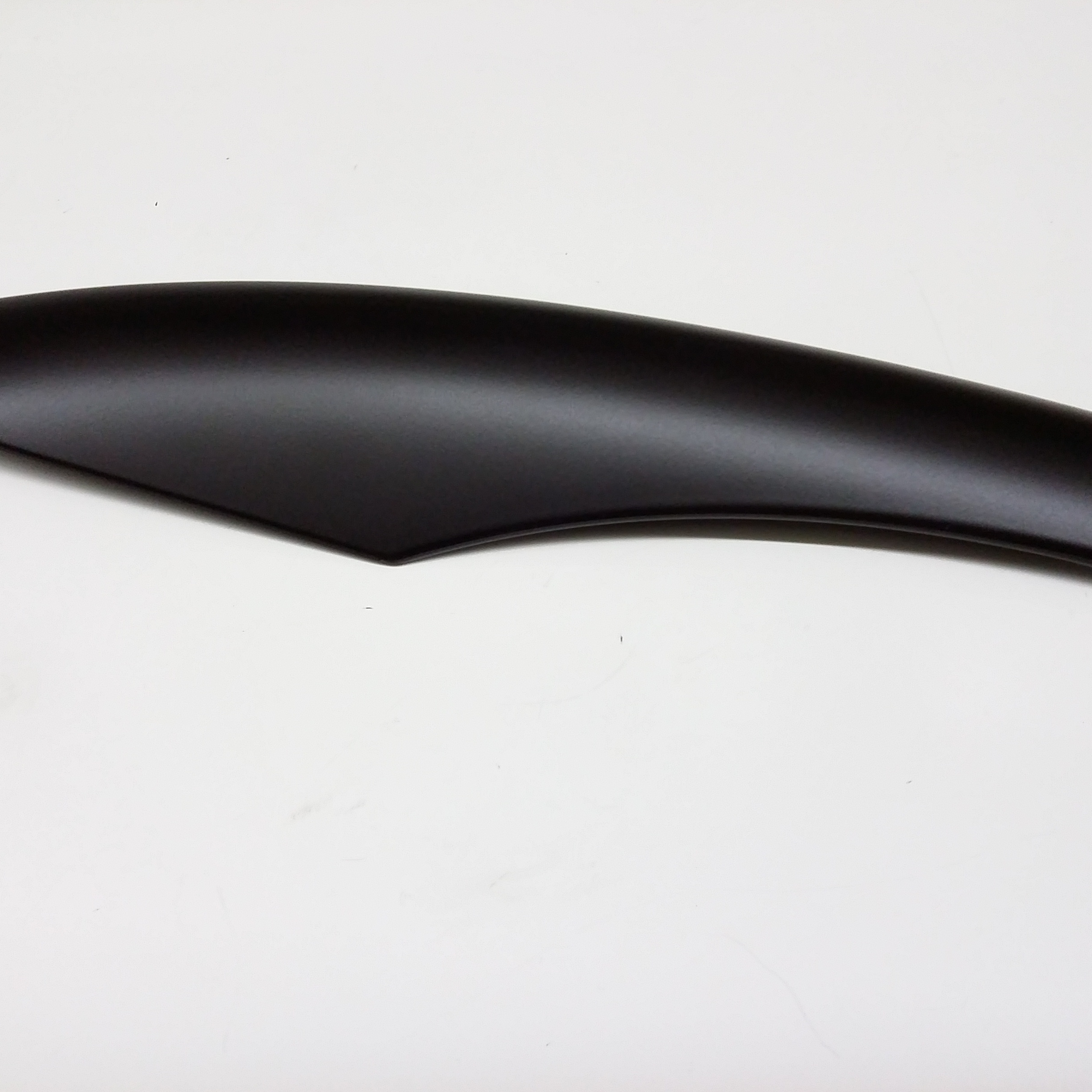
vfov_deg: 43.9
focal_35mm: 38
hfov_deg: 43.8
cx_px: 516
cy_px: 544
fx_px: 1356
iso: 160
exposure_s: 1/20
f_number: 2.4
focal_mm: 3.4
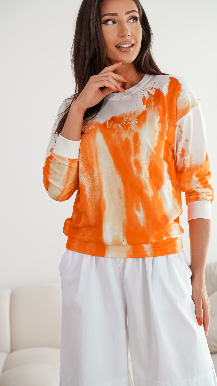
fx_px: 762
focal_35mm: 74
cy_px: 187
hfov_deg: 16.2
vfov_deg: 28.4
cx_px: 135
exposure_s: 1/320
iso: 500
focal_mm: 66.4
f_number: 4
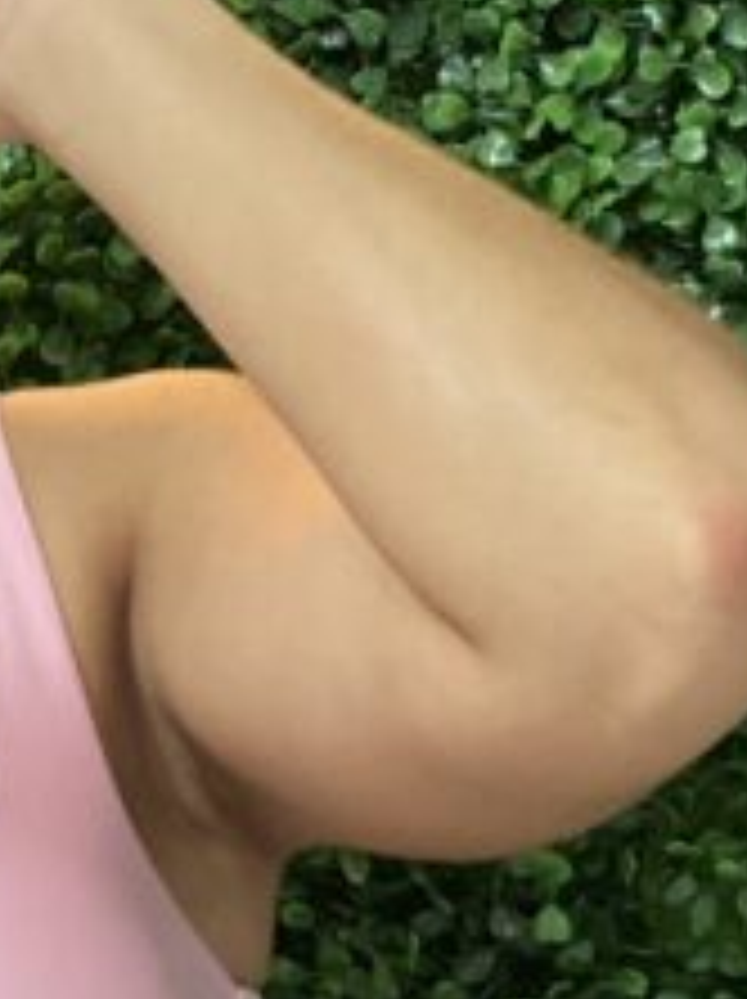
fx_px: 9340
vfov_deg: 6.1
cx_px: -500
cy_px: 839
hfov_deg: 4.5
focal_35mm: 324
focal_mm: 9
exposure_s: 1/60
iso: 125
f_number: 2.8
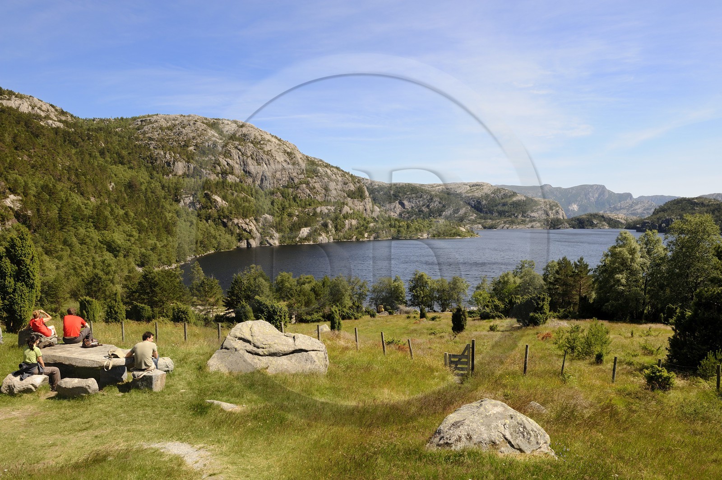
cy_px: 240
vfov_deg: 53.1
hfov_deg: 73.8
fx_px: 481
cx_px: 361
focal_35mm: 24
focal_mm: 24
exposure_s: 1/200
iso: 200
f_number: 9
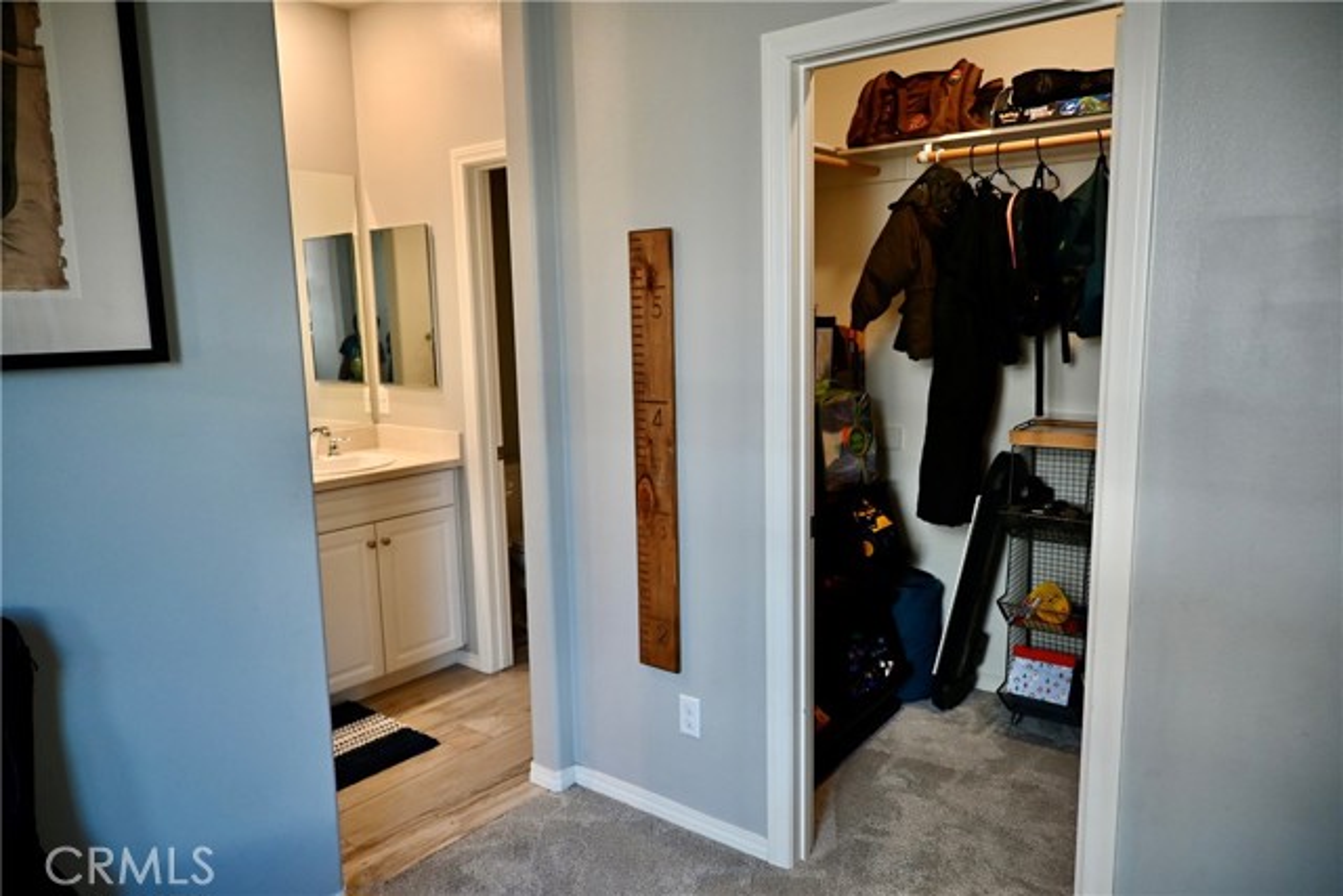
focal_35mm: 24
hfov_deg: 73.7
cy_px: 448
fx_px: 895
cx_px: 672
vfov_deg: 53.2
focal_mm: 16
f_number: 3.5
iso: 1000
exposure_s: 1/125
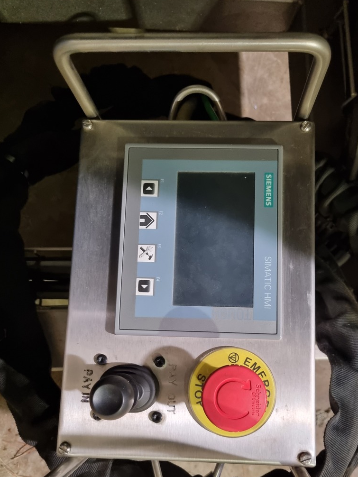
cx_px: 201
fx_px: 427
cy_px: 278
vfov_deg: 58.0
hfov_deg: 45.4
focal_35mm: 31
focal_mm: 5.4
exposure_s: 1/50
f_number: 1.8
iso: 640
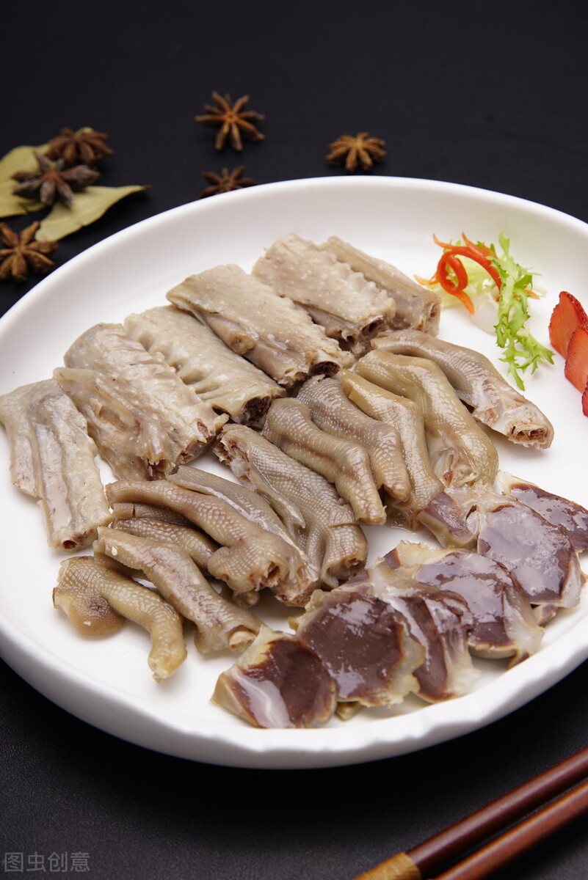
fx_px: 1713
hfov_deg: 19.5
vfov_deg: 28.8
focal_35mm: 70
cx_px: 294
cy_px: 440
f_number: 10
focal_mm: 70
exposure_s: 1/125
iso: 100
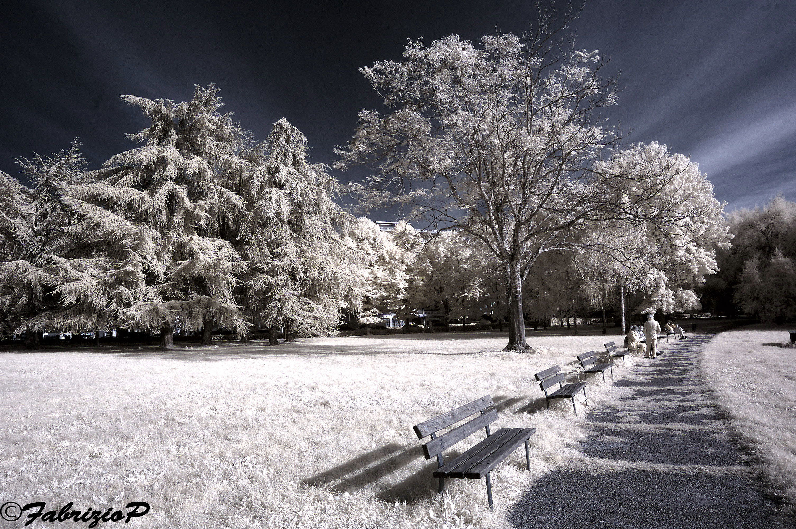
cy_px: 264
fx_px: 464
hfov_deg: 81.3
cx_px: 398
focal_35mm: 21
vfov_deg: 59.4
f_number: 11
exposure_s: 1/125
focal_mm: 14
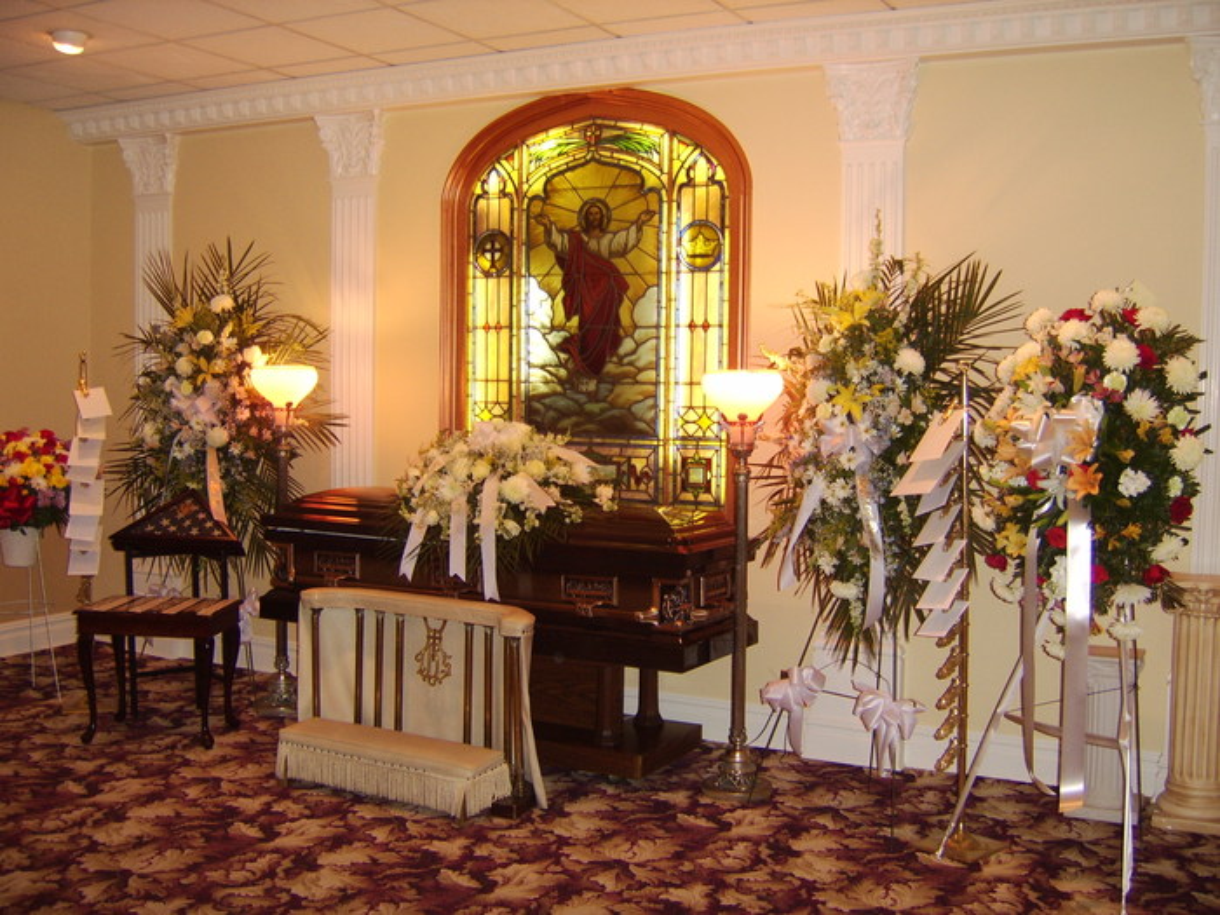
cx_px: 610
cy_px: 458
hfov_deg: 58.4
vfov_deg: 45.4
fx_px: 1093
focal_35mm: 31
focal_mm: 8.13
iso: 141
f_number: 2.7
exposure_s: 1/30
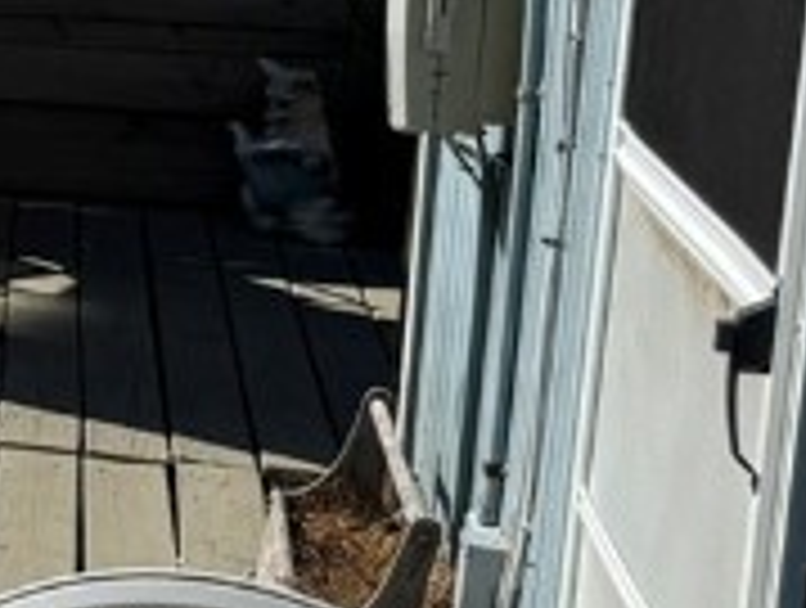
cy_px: -14
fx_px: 3196
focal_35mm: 137
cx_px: -1027
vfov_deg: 10.8
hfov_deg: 12.0
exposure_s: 1/6711
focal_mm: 6.76
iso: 80
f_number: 1.78
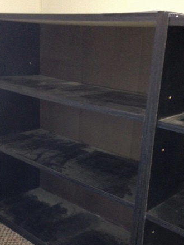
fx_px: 340
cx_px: 85
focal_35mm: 48
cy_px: 168
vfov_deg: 39.1
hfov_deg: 30.3
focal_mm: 4.12
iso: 400
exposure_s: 1/16
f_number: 2.4
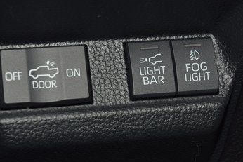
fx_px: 1161
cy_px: 67
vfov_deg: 8.0
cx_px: 146
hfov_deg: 11.9
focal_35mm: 172
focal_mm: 62
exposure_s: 1/125
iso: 100
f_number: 8
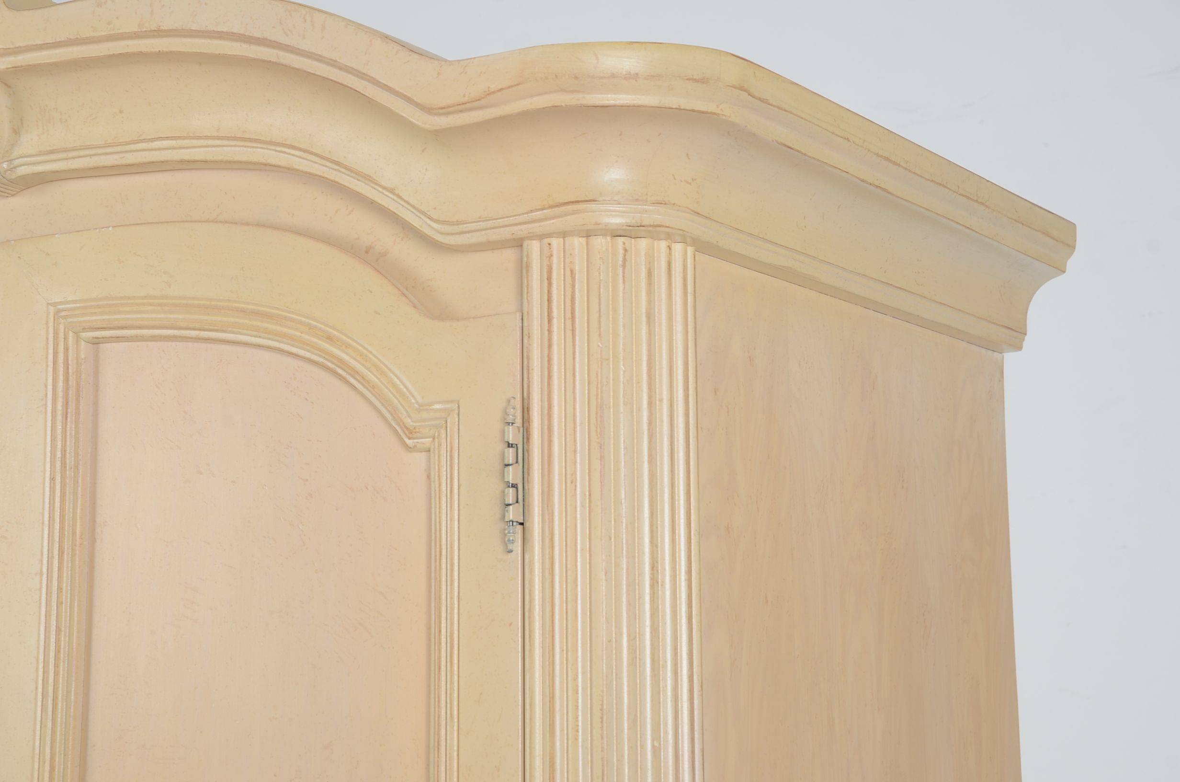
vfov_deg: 20.1
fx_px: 2208
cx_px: 590
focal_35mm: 68
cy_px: 391
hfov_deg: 29.9
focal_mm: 45
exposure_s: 1/60
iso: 160
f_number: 9
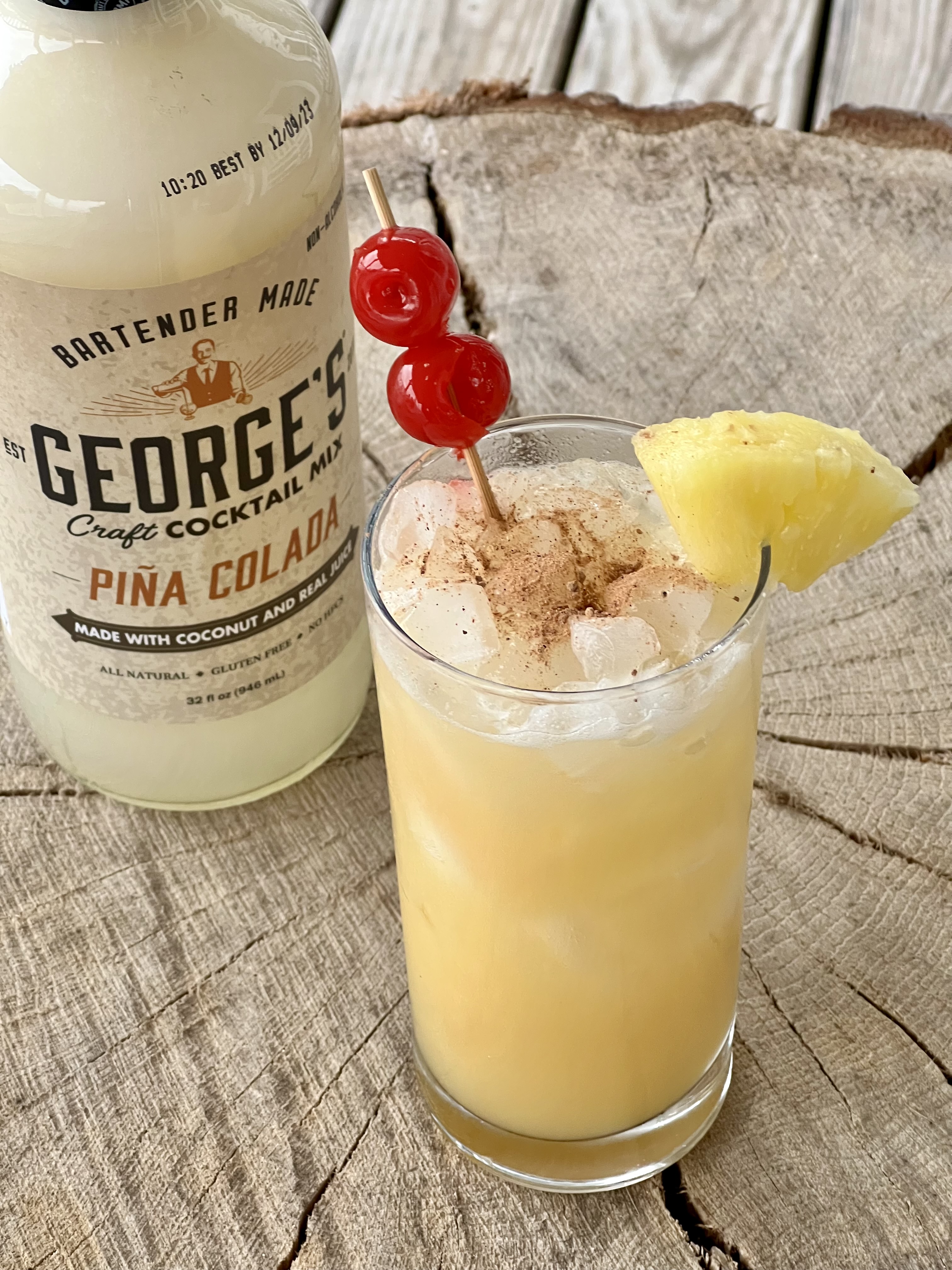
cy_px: 635
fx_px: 2824
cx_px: 476
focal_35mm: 77
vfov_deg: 25.3
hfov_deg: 19.1
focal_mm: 9
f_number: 2.8
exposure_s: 1/60
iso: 200
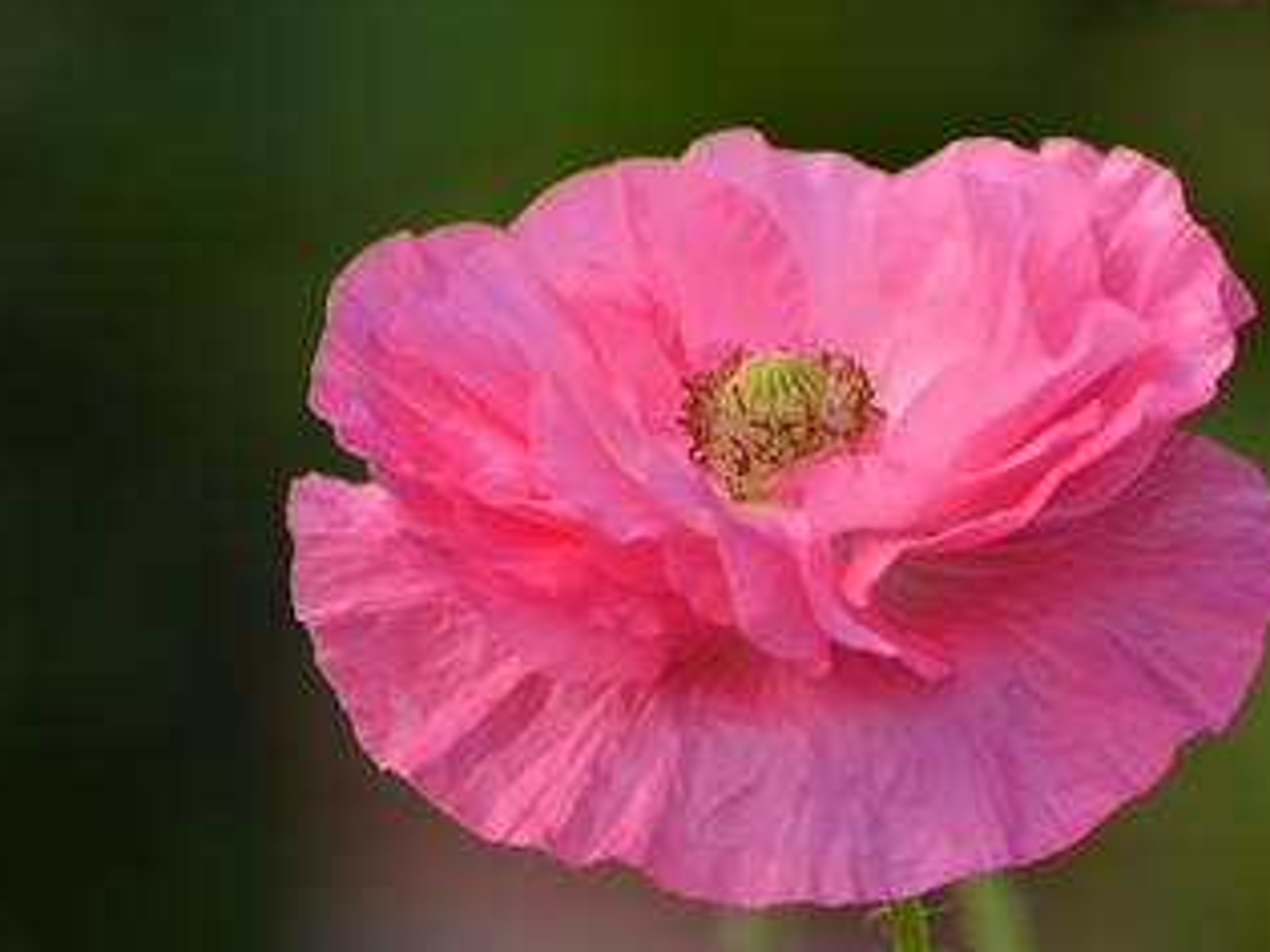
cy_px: 537
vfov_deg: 2.4
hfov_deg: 3.1
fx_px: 23141
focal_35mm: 631
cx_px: 839
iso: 400
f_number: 5.6
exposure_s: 1/500
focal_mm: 300
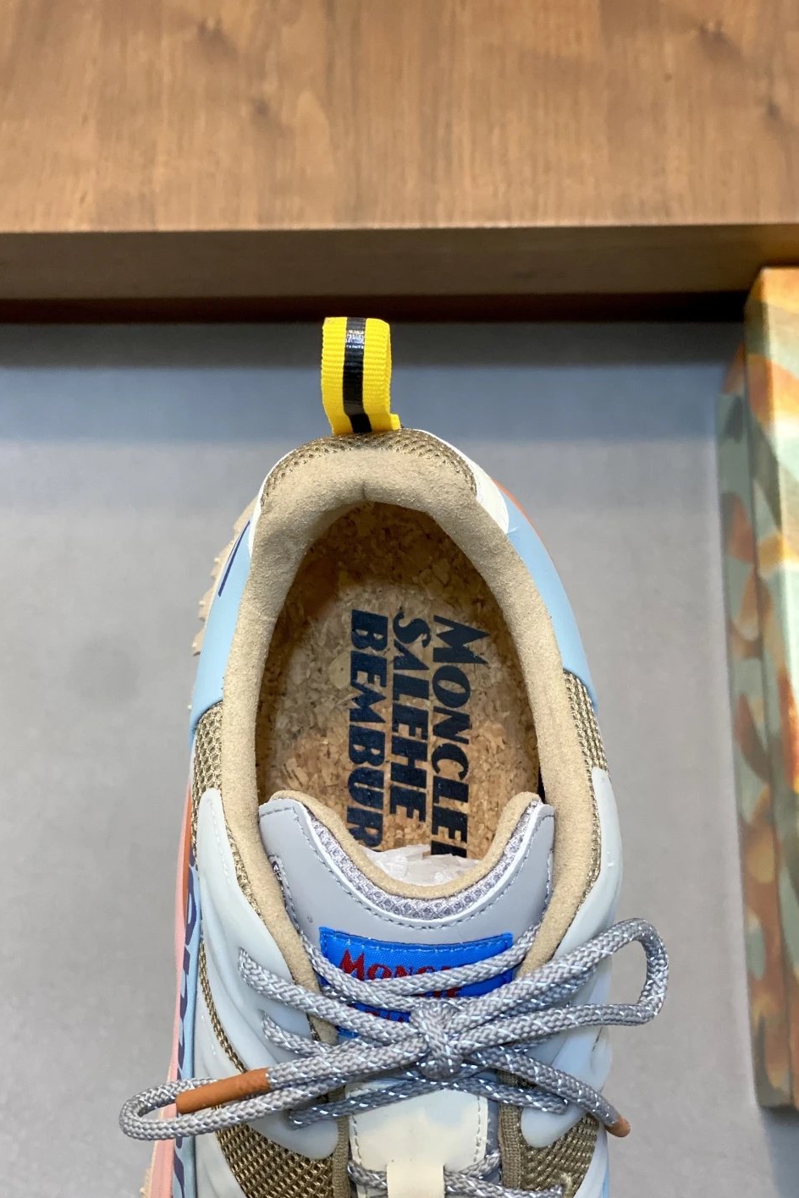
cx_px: 345
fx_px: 1831
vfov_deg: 36.2
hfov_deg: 24.6
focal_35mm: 55
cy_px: 608
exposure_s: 1/100
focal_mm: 6
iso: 160
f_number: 2
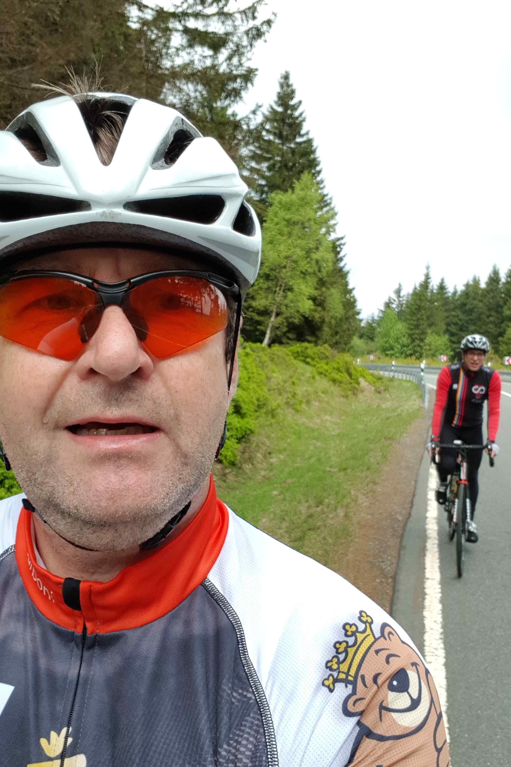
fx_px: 596
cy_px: 377
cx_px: 260
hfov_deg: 46.4
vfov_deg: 65.5
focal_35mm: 28
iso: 40
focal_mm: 2.95
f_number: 1.7
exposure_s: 1/686
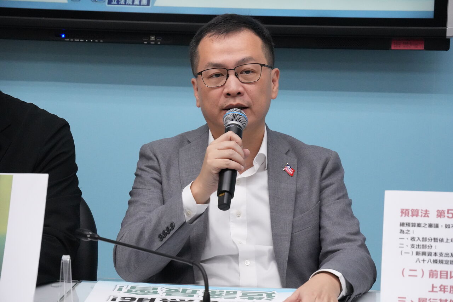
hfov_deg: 15.5
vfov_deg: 10.4
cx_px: 226
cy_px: 151
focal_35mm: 132
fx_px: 1661
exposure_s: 1/320
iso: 5000
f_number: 5.6
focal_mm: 88
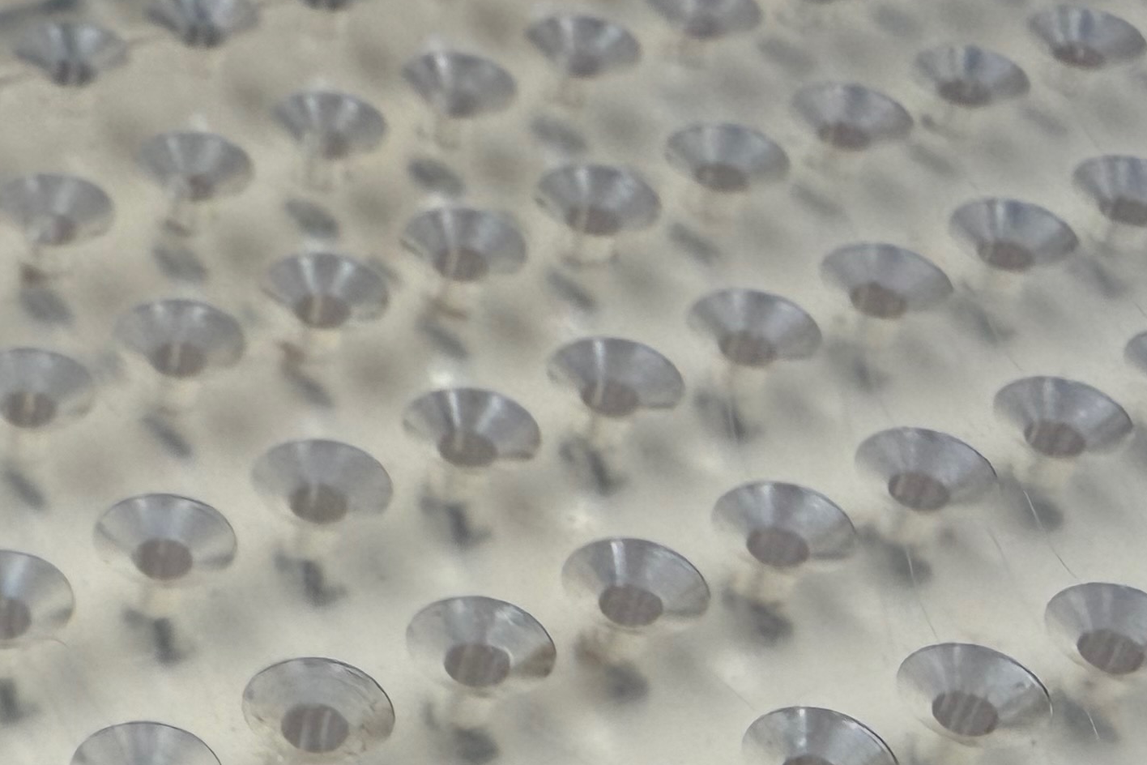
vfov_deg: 16.7
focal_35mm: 77
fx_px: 2453
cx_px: -27
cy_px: 995
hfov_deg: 24.9
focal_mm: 2.22
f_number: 2.2
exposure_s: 1/121
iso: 80
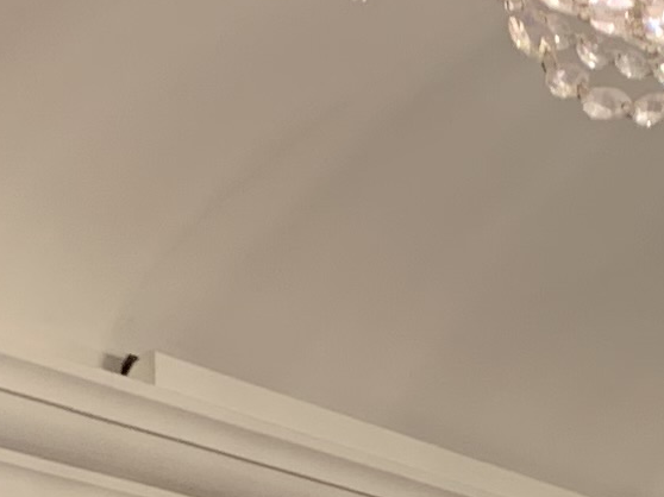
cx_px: 748
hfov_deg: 10.4
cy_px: 1480
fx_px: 3605
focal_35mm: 188
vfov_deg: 7.1
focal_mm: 4.25
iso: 80
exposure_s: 1/50
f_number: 1.8
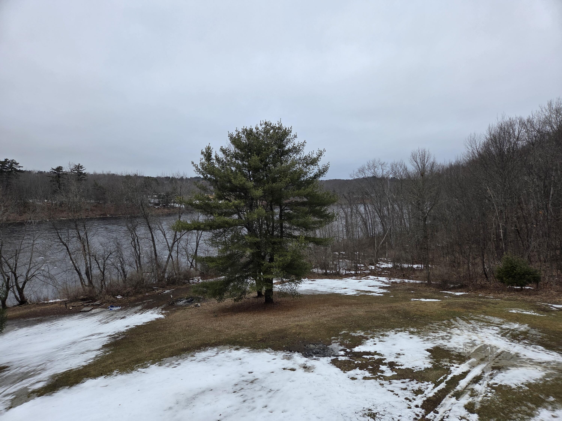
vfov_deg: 58.9
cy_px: 210
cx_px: 281
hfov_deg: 73.9
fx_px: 373
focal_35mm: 23
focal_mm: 5.4
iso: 80
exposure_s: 1/2463
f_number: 1.8
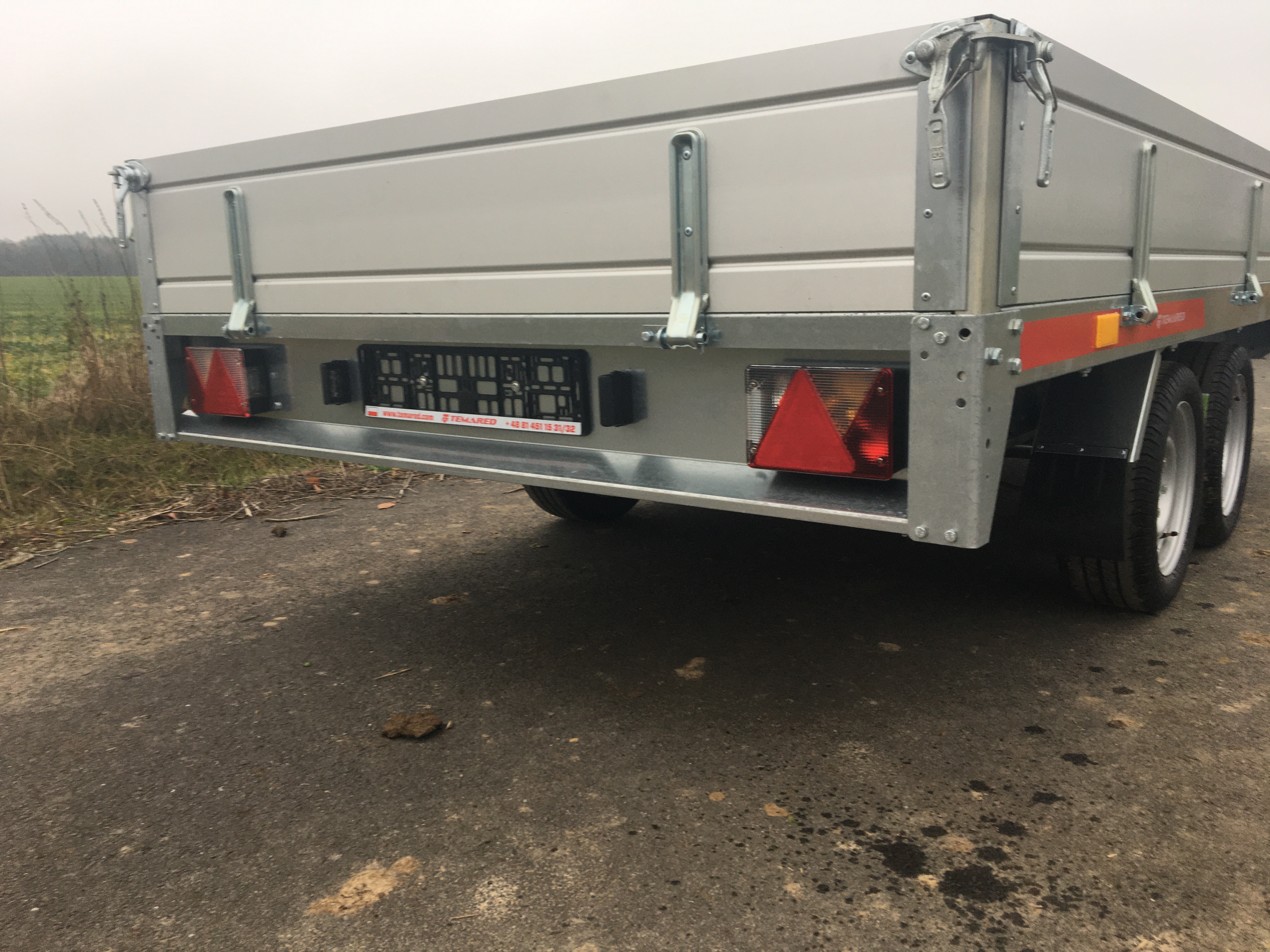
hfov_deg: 61.7
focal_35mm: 29
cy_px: 476
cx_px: 635
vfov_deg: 48.2
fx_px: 1064
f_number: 2.2
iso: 40
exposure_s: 1/100
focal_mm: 4.15
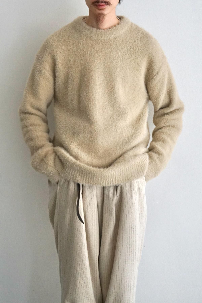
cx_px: 101
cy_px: 152
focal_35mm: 63
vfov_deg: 31.9
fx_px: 530
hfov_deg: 21.6
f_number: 5.6
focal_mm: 63
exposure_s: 1/160
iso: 2500
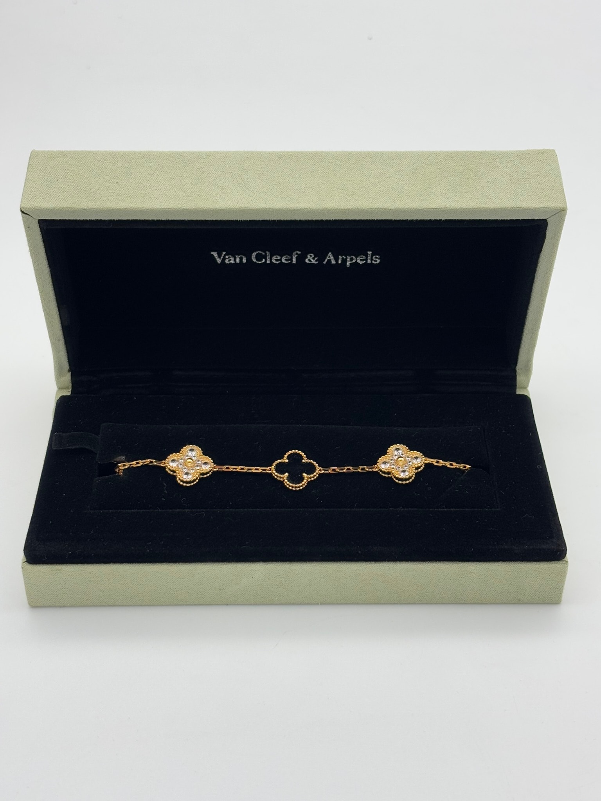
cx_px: 300
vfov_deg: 36.8
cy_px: 400
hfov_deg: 28.0
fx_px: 1204
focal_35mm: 52
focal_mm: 5.96
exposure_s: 1/221
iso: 32
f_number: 1.6
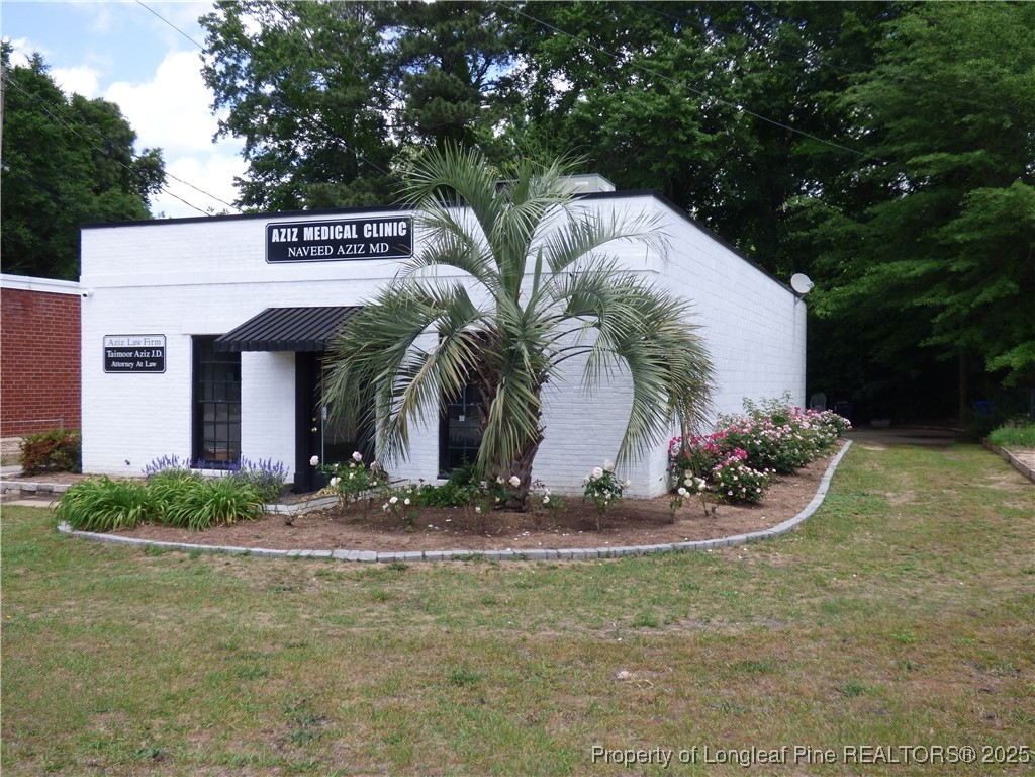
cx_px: 518
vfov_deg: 41.8
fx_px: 1017
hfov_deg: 54.0
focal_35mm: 34
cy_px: 388
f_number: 3.4
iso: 100
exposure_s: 1/500
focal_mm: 5.97
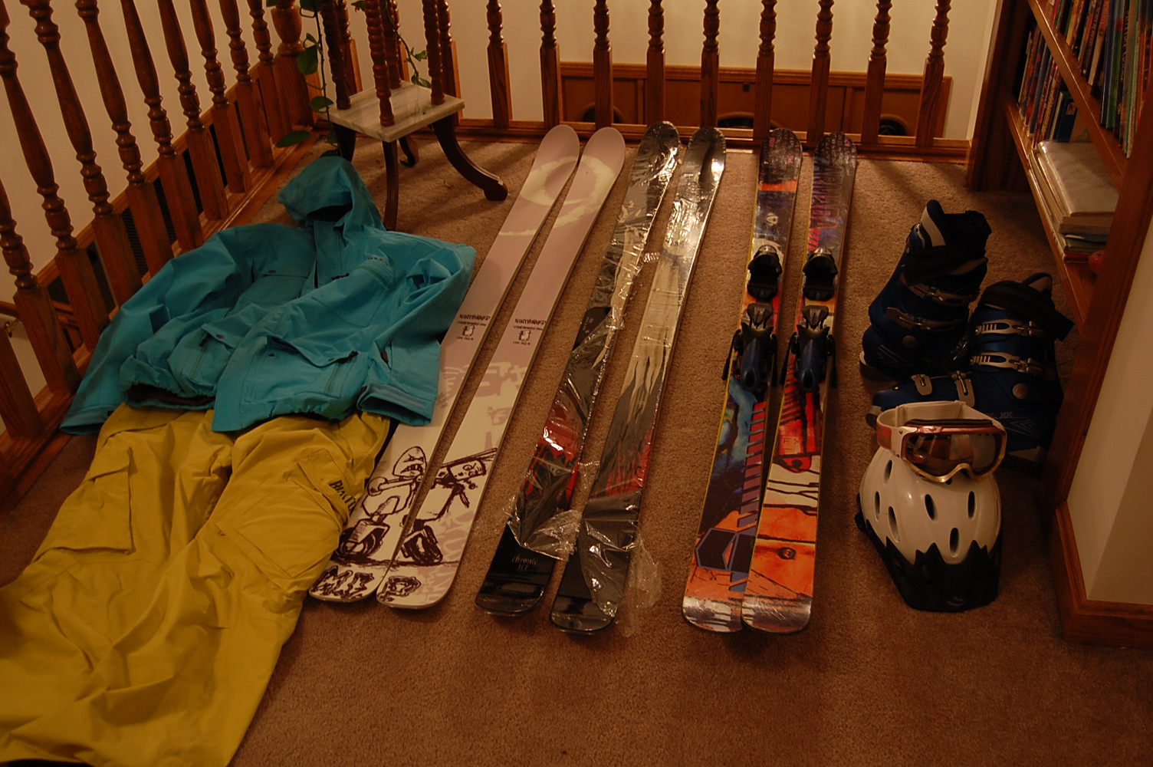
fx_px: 1104
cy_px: 384
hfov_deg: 55.1
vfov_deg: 38.3
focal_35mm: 34
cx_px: 576
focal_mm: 23
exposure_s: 1/25
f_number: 3.8
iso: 400
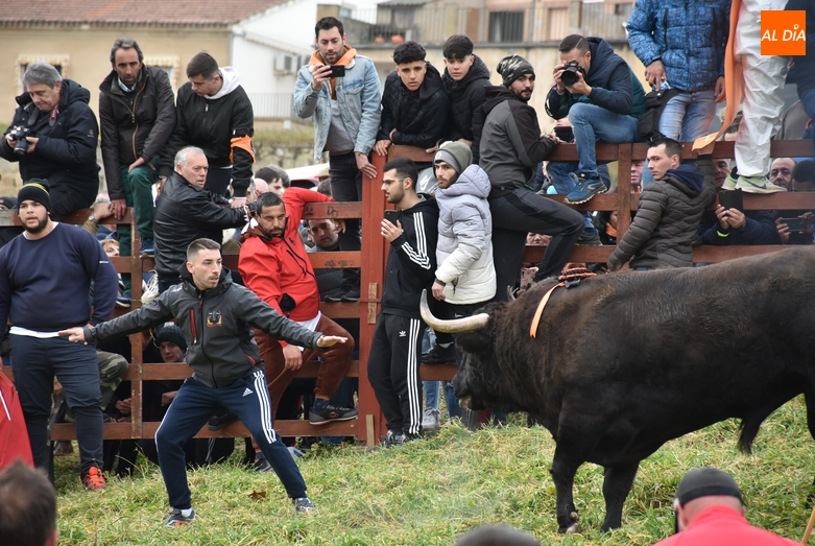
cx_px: 410
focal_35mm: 215
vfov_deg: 6.4
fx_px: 4874
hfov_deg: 9.6
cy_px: 269
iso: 800
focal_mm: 140
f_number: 5.6
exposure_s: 1/500
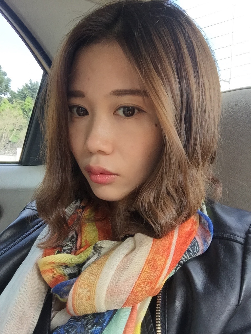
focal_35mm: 31
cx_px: 126
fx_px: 300
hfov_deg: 45.4
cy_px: 167
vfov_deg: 58.4
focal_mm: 2.65
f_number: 2.2
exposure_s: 1/100
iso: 50
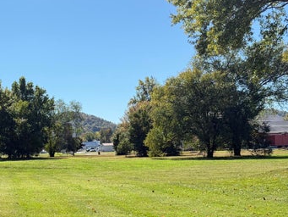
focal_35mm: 60
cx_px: -18
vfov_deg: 24.1
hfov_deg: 29.4
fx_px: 499
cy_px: 167
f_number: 1.78
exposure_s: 1/3425
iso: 100
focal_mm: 6.76
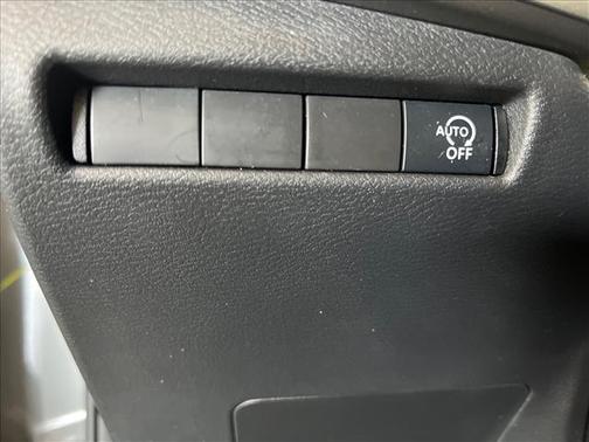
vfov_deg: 53.1
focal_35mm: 26
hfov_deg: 67.3
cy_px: 221
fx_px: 442
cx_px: 294
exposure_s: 1/40
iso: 500
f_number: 1.5
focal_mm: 5.7
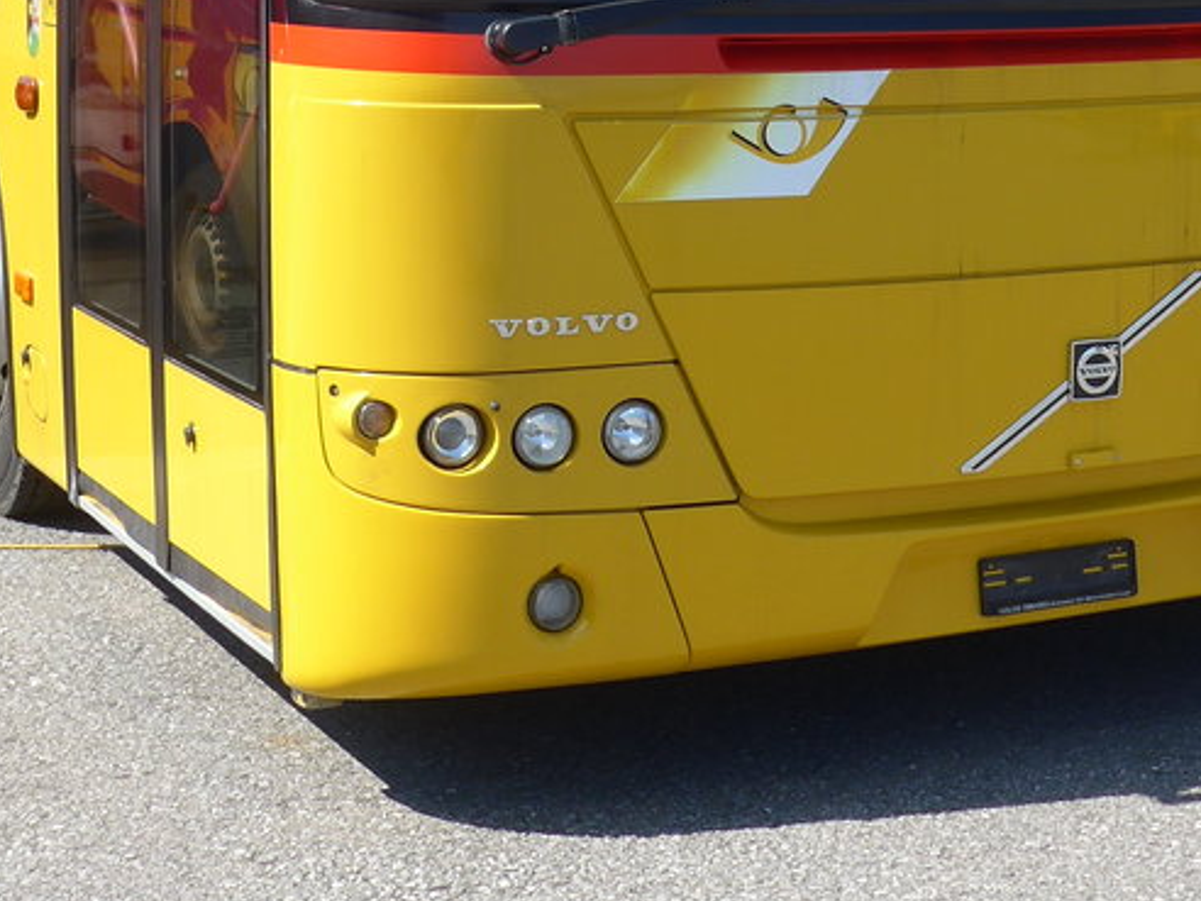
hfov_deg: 23.5
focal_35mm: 83
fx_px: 2880
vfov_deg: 17.0
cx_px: 752
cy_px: -183
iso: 80
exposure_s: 1/800
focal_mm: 7
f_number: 2.8
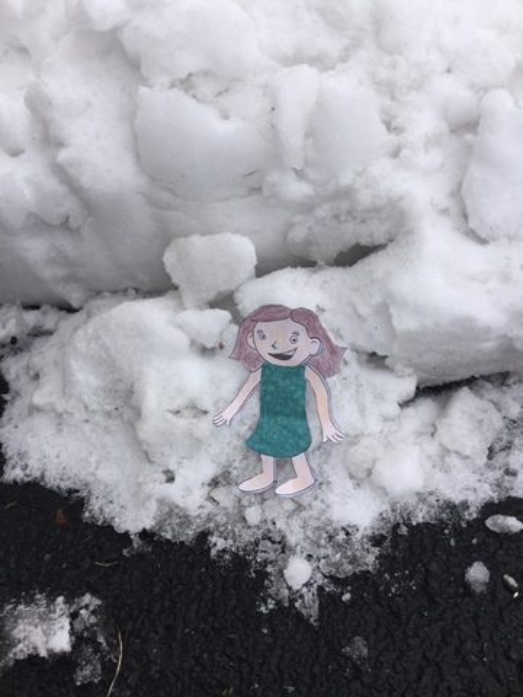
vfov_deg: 58.4
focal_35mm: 31
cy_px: 348
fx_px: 624
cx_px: 262
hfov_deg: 45.4
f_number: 2.4
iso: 25
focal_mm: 3.3
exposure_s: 1/815
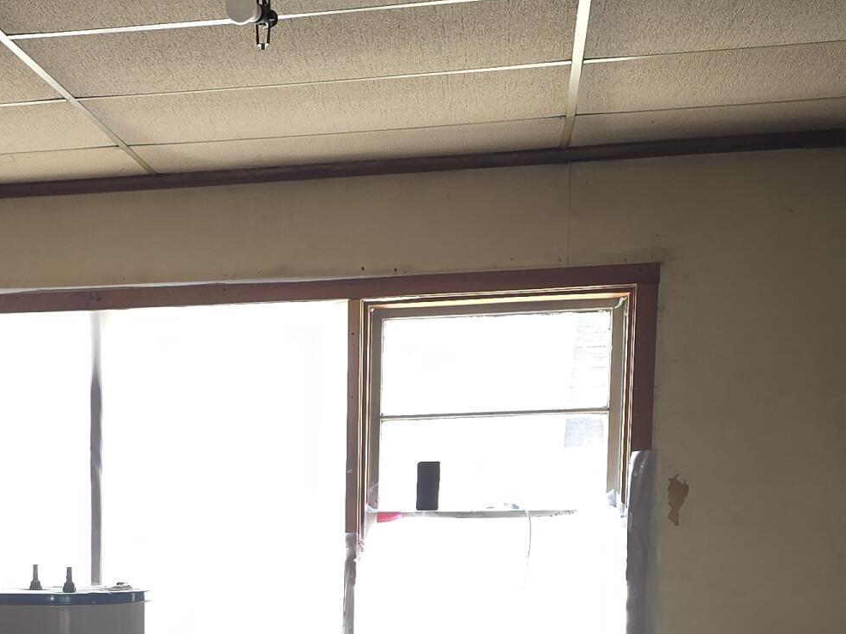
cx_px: 40
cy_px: 719
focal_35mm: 70
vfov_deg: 20.0
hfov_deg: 26.6
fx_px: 1710
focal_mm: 6.3
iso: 80
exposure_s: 1/60
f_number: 1.7
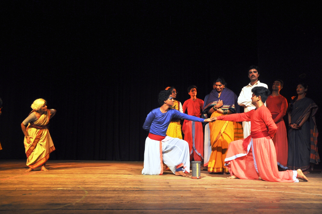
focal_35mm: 36
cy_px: 107
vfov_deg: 36.8
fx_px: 322
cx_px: 161
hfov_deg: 53.2
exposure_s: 1/15
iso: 400
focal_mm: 24
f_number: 4
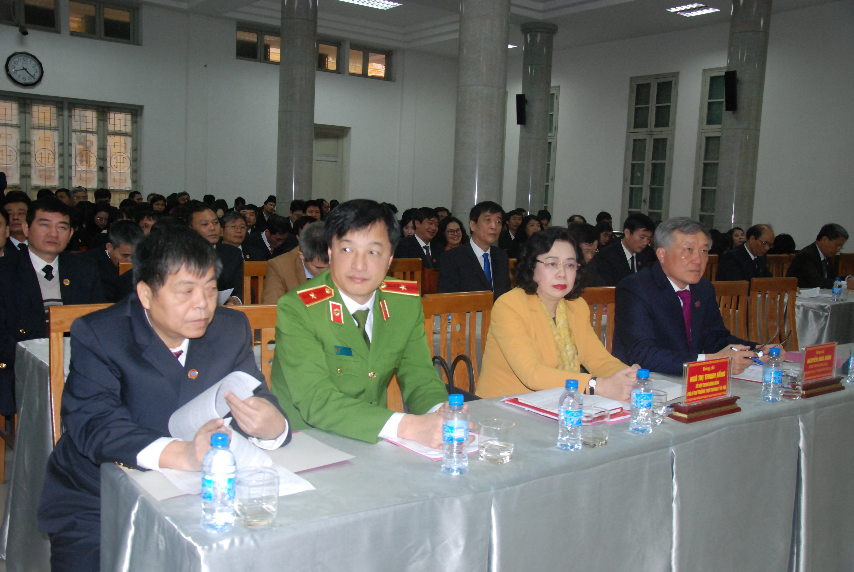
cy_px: 286
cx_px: 427
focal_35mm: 33
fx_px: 784
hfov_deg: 57.2
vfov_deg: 40.1
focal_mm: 22
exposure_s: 1/60
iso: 1000
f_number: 5
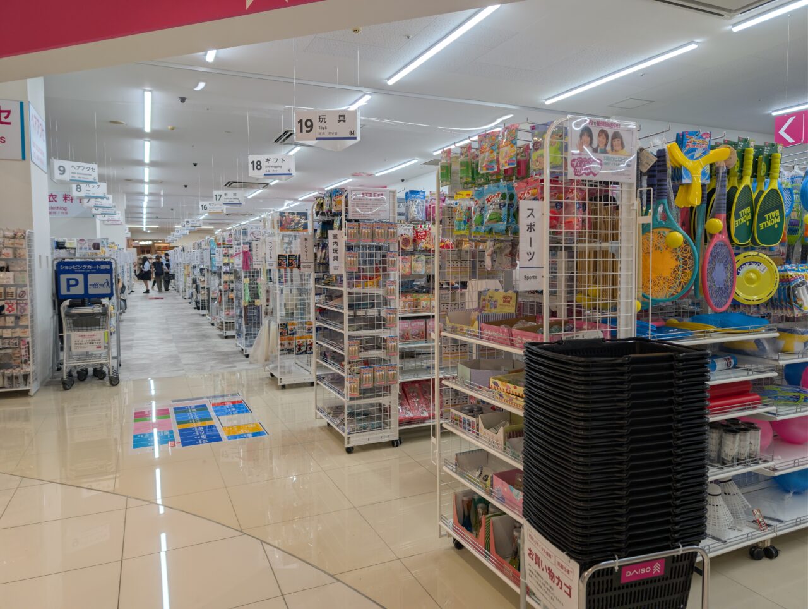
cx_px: 404
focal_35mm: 24
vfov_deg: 56.9
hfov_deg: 71.5
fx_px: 561
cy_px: 304
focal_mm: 6.9
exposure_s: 1/129
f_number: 1.68
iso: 34
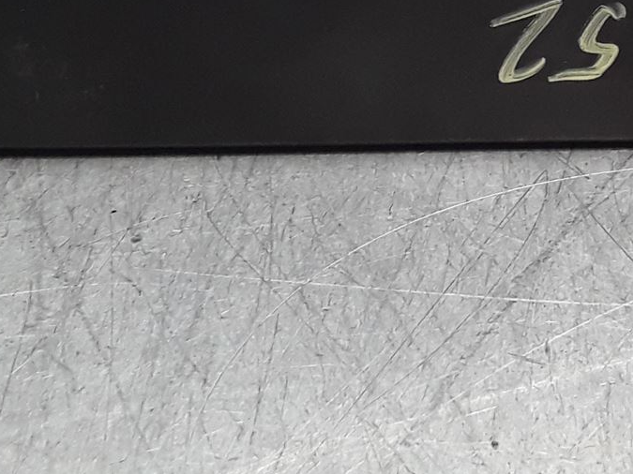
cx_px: 514
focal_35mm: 85
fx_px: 1554
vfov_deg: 16.0
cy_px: -220
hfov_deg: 22.7
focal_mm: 2.91
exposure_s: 1/50
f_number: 1.9
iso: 64
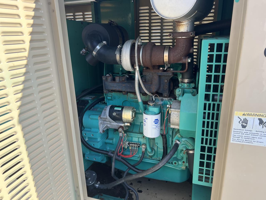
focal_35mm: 26
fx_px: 200
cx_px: 133
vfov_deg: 53.1
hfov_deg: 67.3
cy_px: 100
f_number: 1.5
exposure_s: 1/466
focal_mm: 5.7
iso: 50
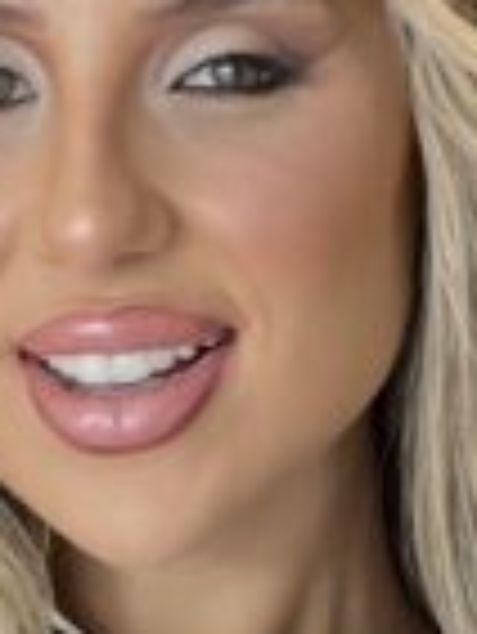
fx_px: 9338
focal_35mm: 509
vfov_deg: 3.8
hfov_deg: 2.9
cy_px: 1342
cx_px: 32
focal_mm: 9
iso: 125
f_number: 2.8
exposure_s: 1/120
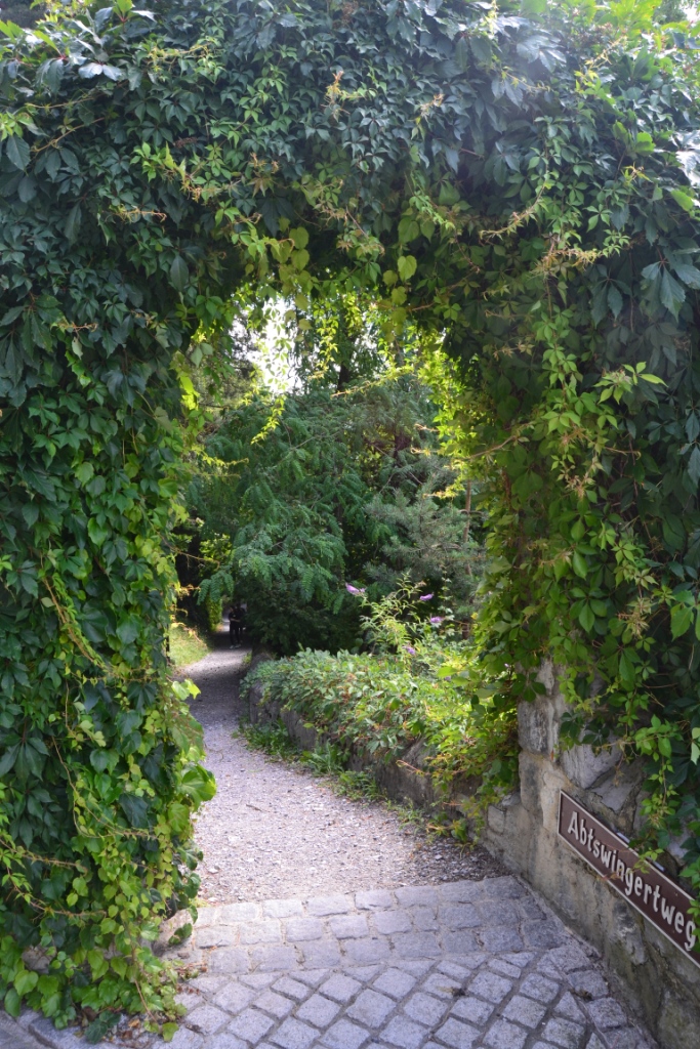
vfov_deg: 67.4
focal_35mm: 27
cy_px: 524
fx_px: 787
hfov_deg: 47.9
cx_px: 350
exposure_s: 1/100
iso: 400
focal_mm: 18
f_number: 9
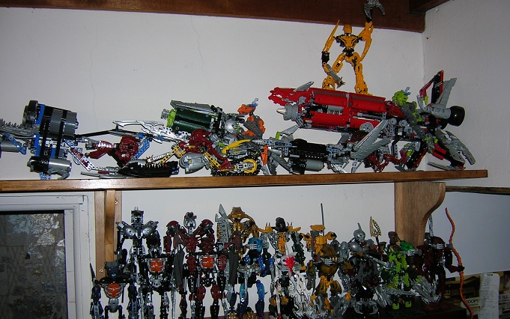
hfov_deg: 52.7
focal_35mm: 37
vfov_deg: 34.5
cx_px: 261
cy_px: 161
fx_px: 514
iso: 50
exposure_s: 1/60.1
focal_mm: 5.7
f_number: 2.9
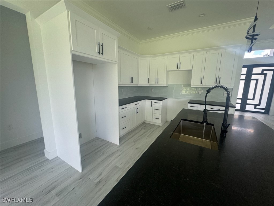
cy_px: 103
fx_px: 111
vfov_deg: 85.7
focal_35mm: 14
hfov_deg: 102.1
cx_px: 137
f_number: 2.2
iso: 125
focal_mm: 2.22
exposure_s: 1/99
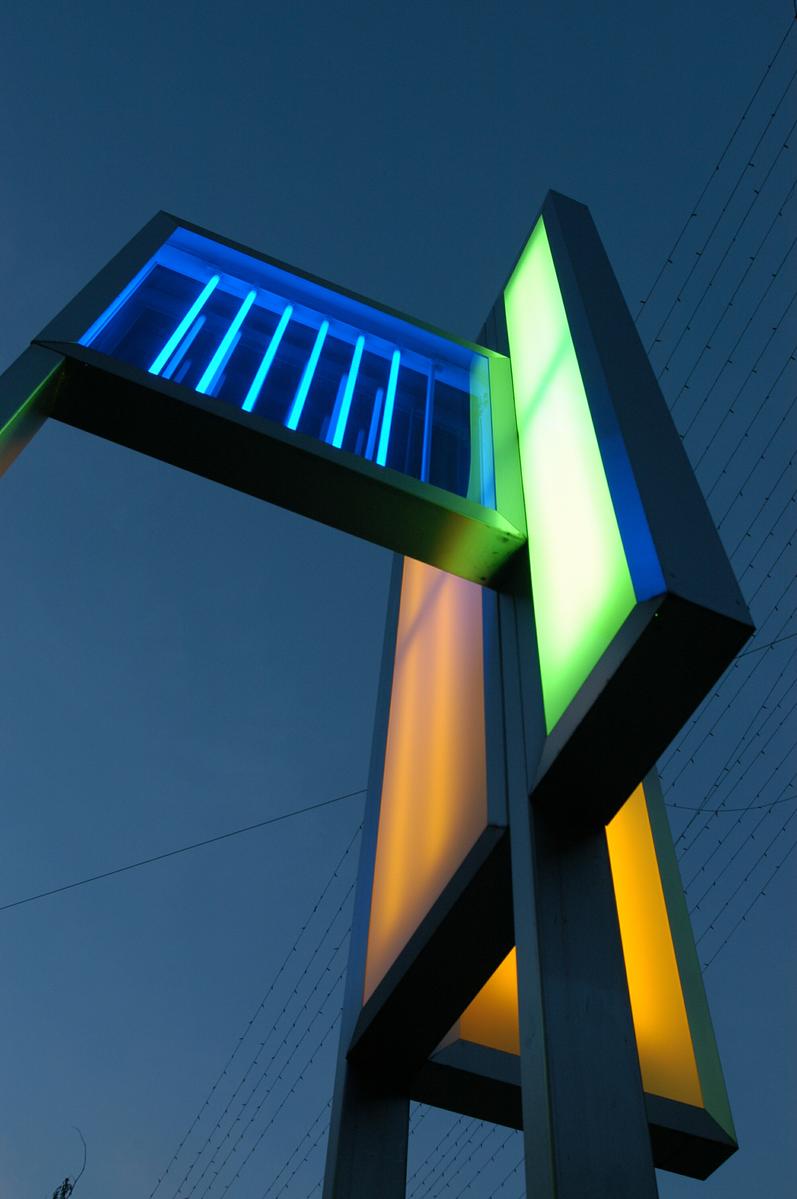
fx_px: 1048
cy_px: 600
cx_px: 398
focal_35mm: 32
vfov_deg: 59.5
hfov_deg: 41.6
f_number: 5.6
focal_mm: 21
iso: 400
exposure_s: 1/125
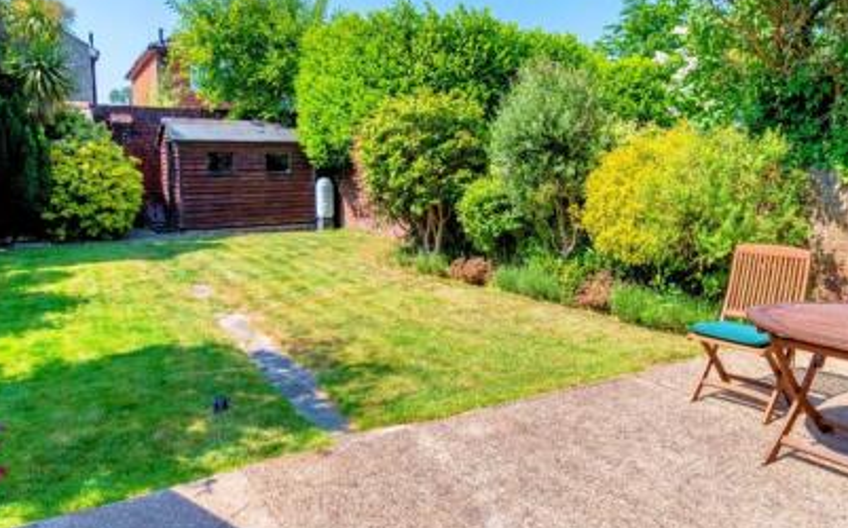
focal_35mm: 25
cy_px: 225
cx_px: 399
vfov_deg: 49.0
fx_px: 577
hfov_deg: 72.5
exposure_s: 1/640
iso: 200
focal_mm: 10
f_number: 7.1
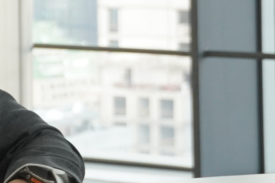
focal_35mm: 301
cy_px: 78
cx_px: -332
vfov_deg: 4.6
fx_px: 2302
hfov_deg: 6.6
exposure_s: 1/160
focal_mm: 43
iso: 1250
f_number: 5
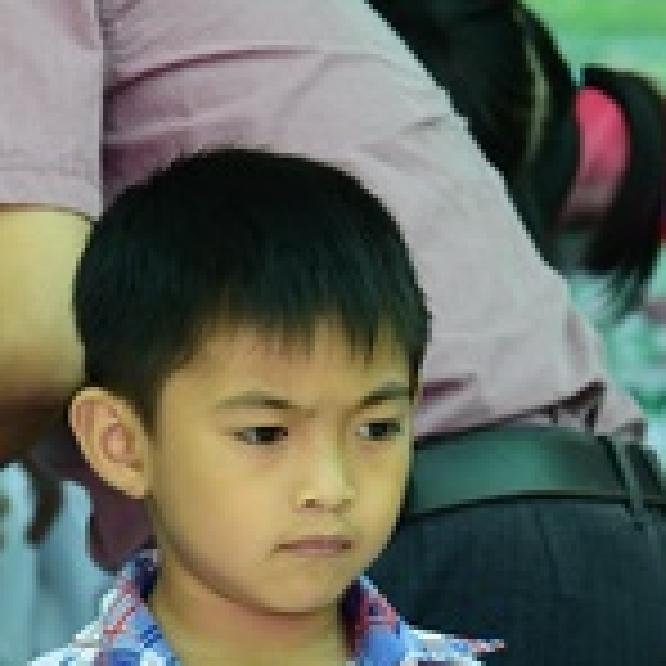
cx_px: 326
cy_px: 594
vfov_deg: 4.2
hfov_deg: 4.2
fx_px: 9120
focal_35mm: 419
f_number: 4
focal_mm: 112
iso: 160
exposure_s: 1/125
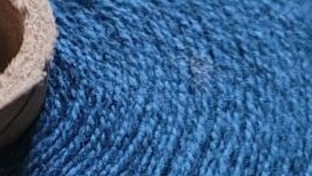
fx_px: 1540
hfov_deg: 11.2
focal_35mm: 186
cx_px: -112
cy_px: -57
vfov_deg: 6.5
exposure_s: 1/39
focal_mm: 5.4
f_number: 1.8
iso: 640
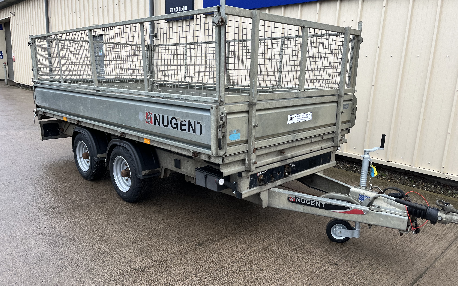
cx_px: 231
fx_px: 349
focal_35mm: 28
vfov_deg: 44.5
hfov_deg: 66.5
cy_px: 147
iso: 125
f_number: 1.6
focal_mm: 5.1
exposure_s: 1/112
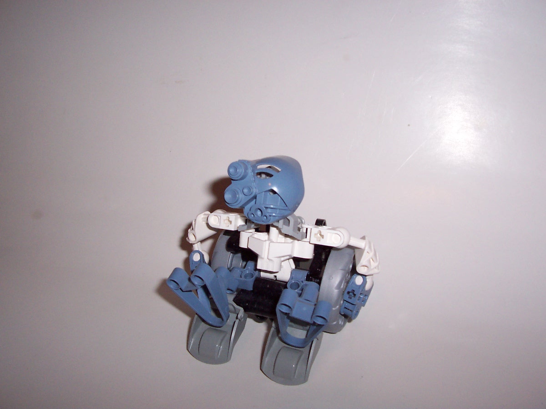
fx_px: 584
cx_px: 273
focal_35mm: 37
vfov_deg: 38.7
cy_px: 204
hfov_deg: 50.1
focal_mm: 5.6
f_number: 2.8
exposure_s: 1/60
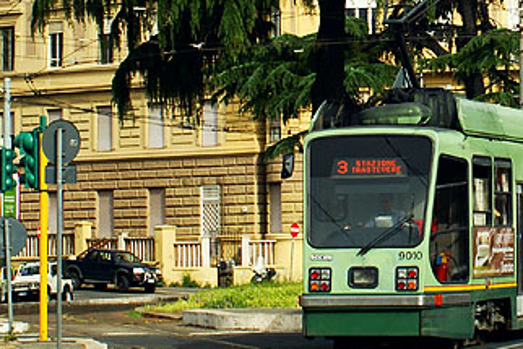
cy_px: -49
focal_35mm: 215
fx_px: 3119
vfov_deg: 6.4
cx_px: 544
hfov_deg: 9.5
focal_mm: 45
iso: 200
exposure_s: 1/320
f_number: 8
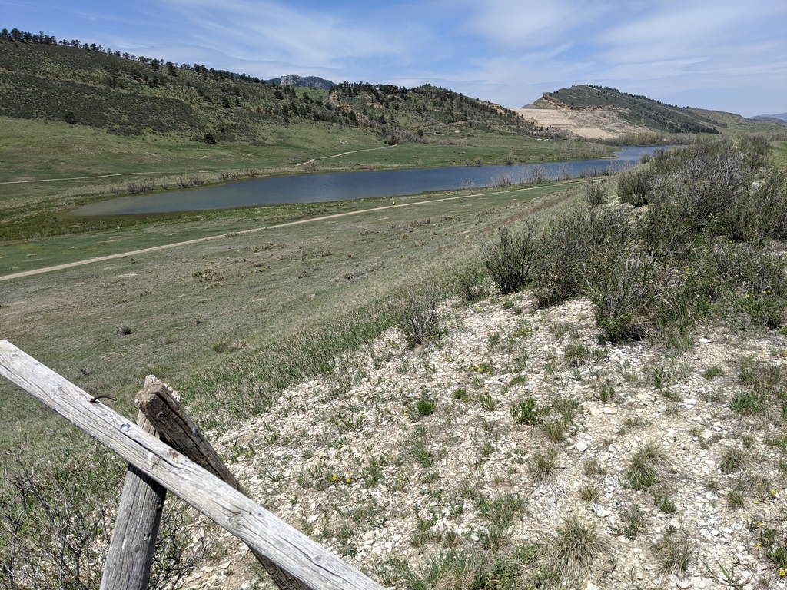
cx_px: 394
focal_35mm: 27
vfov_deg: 51.4
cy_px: 295
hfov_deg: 65.3
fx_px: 614
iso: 75
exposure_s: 1/3906
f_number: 1.8
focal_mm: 4.44
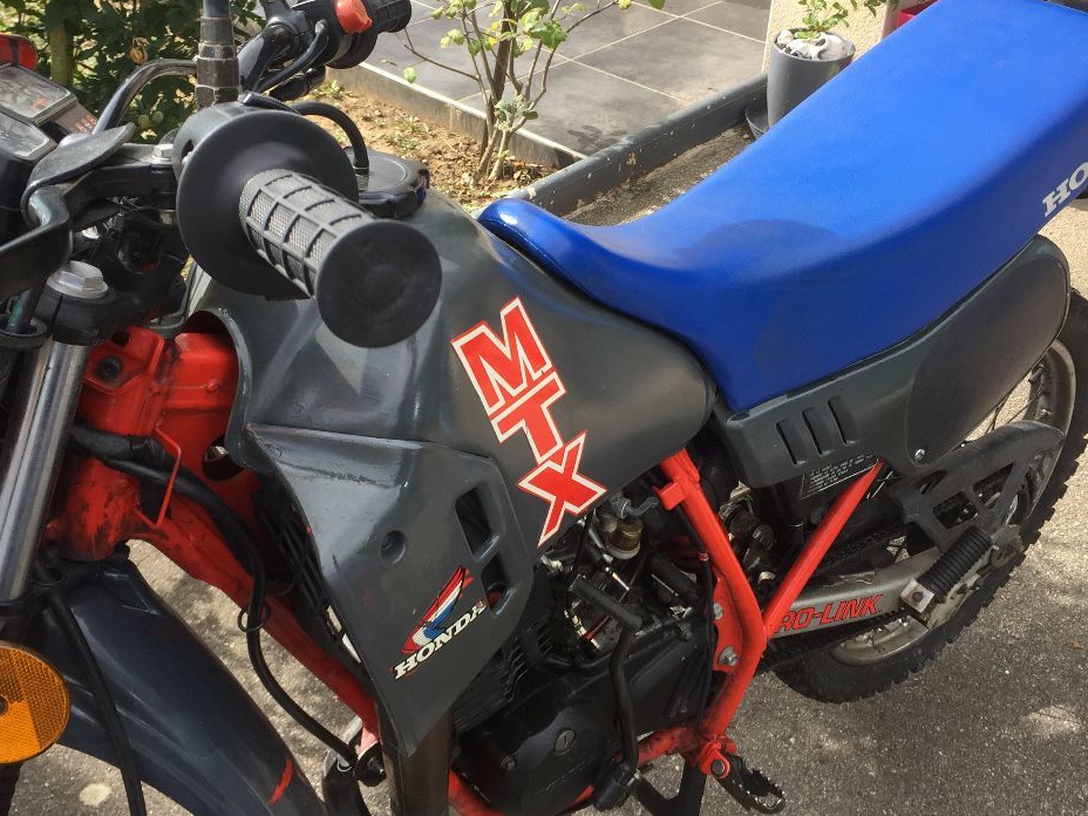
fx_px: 1257
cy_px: 354
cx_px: 499
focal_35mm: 40
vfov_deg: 35.9
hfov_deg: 46.8
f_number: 2.2
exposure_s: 1/581
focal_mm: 4.15
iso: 32
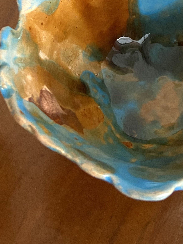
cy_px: -28
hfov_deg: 22.0
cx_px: 140
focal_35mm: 66
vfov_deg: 26.9
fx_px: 465
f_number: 1.8
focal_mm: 4.25
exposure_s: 1/51
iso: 500
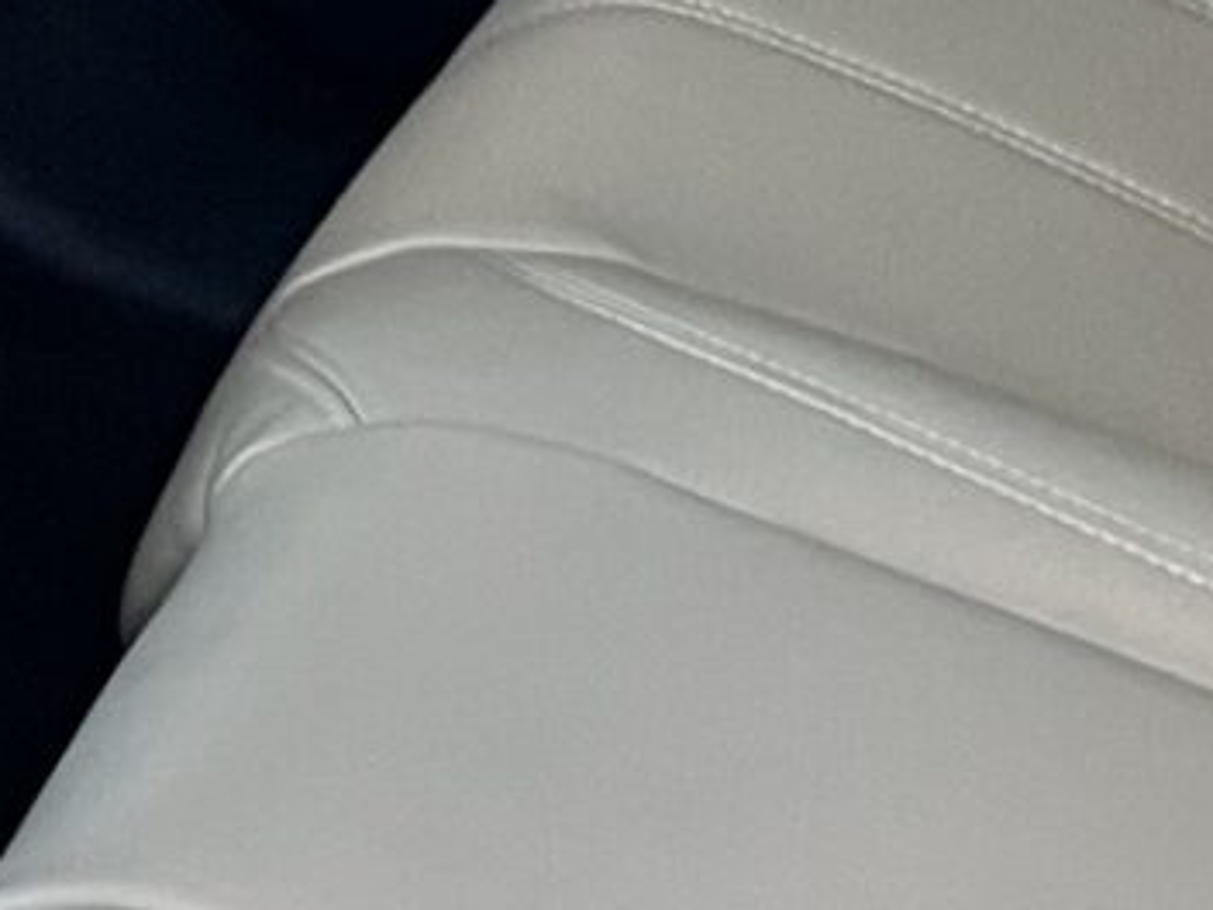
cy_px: 165
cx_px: 700
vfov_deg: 7.8
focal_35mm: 189
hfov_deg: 10.5
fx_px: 6623
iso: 400
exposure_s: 1/33
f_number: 1.5
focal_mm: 5.7
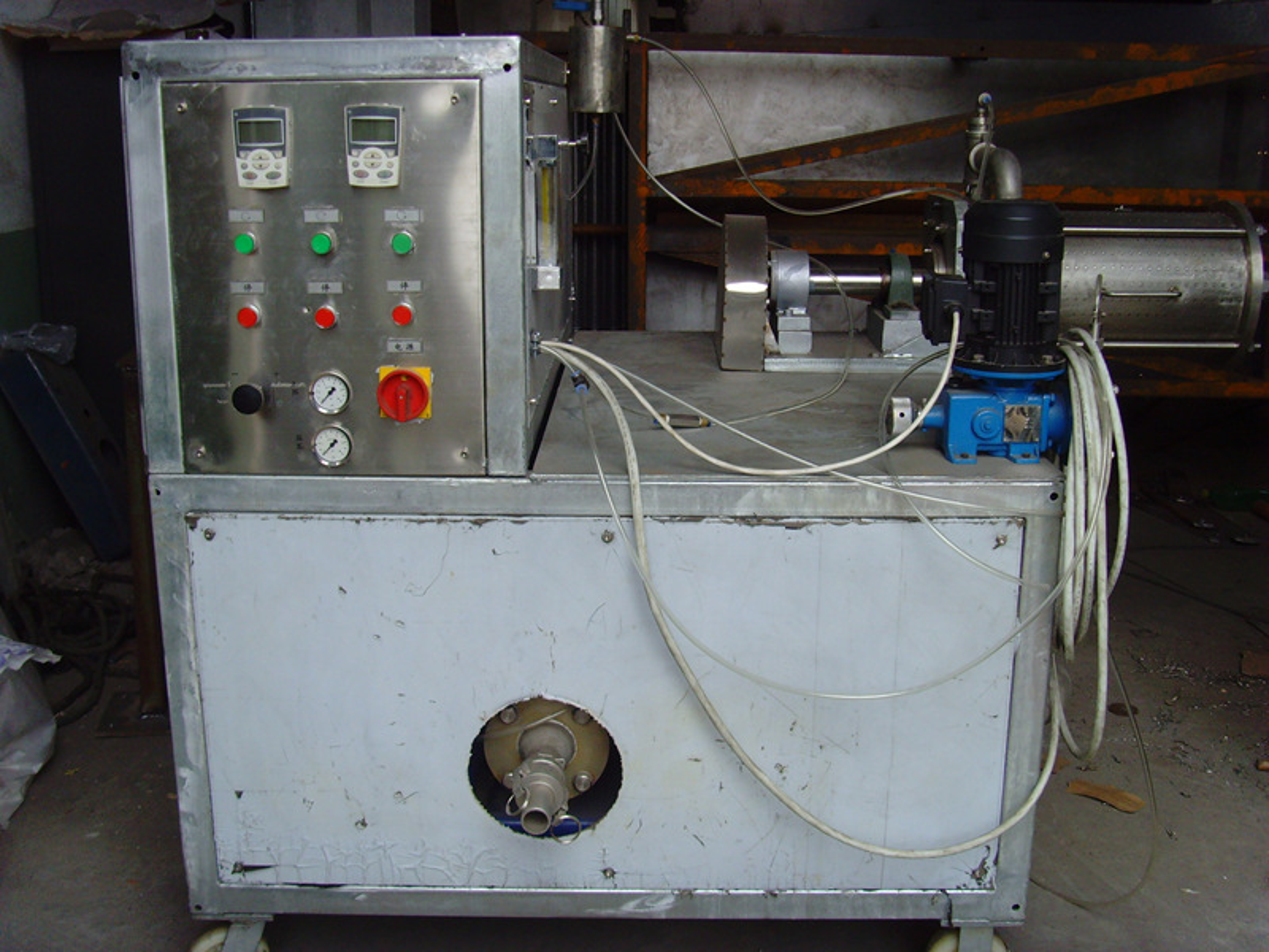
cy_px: 476
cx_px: 634
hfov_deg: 47.9
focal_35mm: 39
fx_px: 1430
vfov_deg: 36.8
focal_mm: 6.6
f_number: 3.5
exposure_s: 1/45
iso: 160
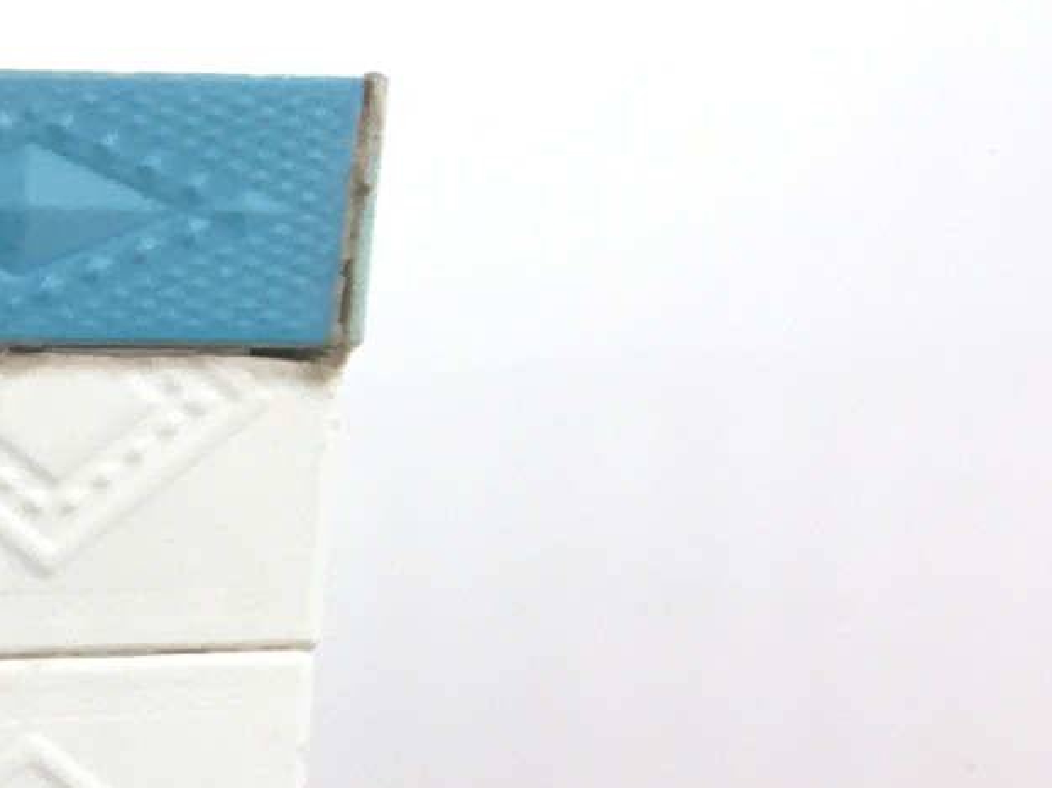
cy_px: 2090
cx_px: -2112
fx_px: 5711
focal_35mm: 188
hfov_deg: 8.7
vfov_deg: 7.3
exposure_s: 1/100
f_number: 2.2
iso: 32
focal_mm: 4.15
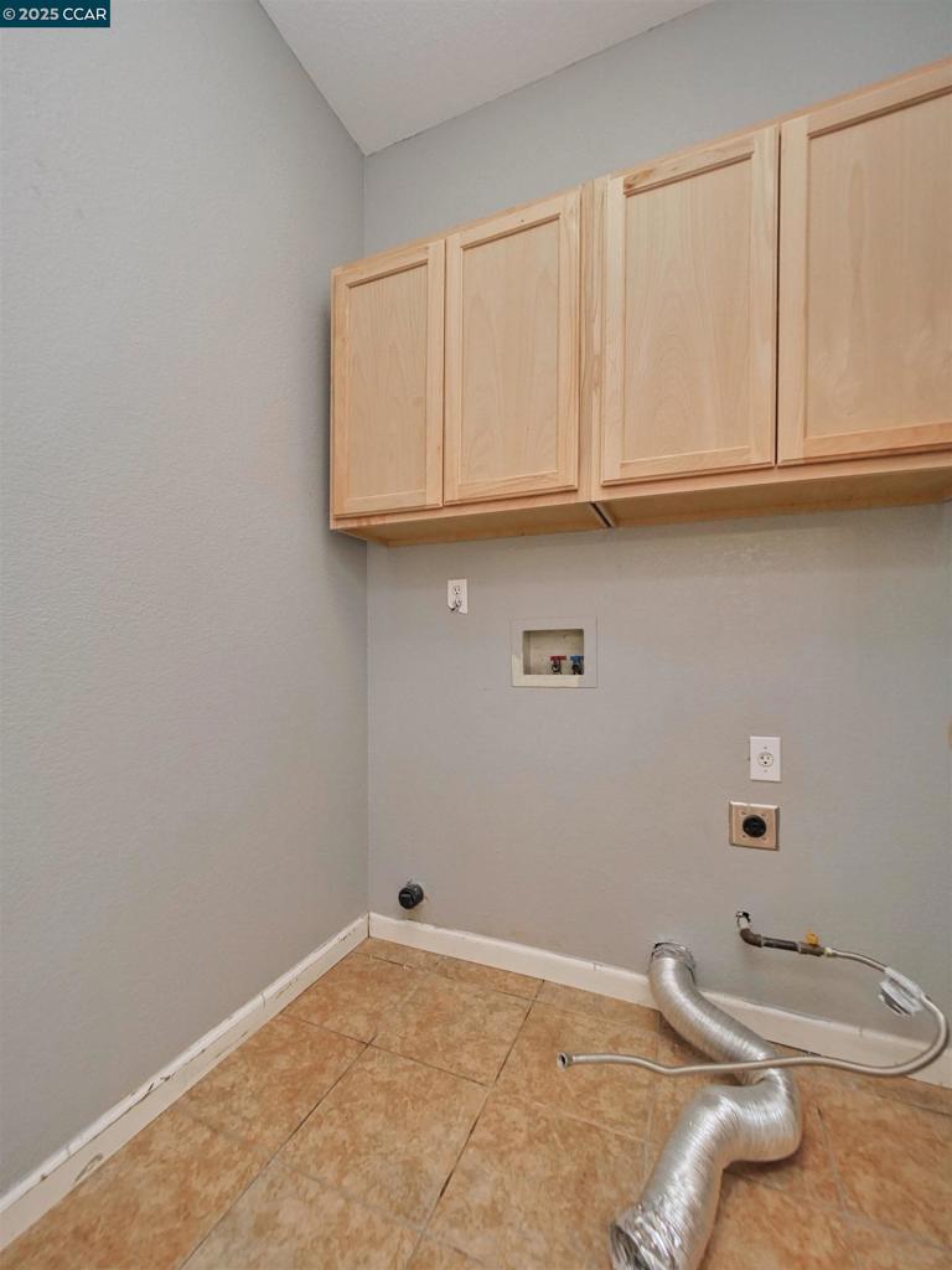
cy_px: 635
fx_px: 513
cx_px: 476
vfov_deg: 102.1
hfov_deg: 85.7
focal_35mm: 14
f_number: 3.5
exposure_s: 1/160
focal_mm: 7
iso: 800
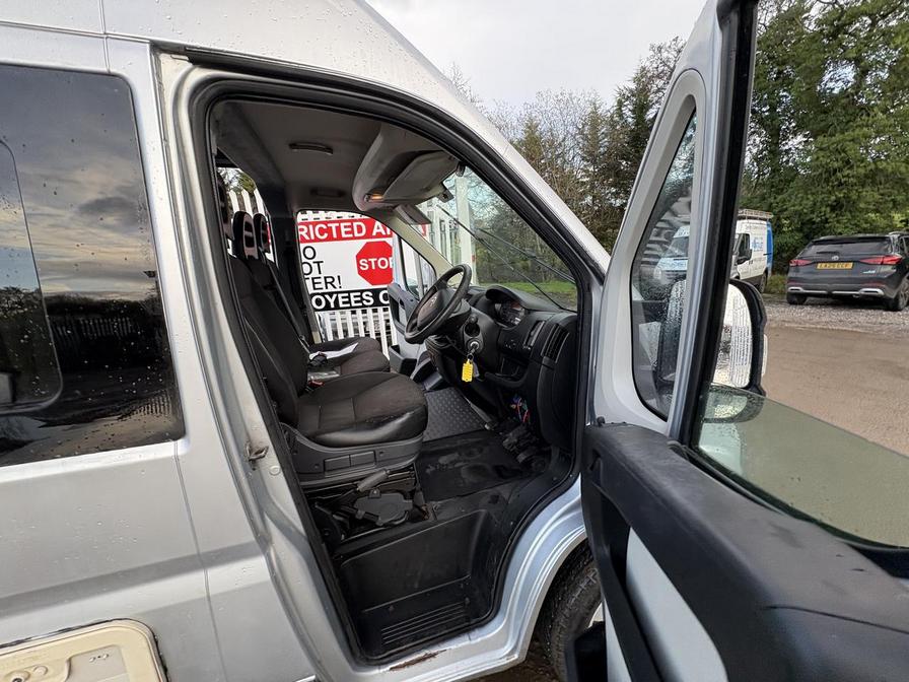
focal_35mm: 14
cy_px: 341
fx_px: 368
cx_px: 454
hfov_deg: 102.1
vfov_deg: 85.7
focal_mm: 2.22
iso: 100
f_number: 2.2
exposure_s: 1/99
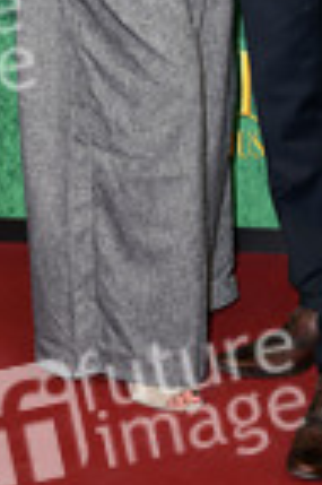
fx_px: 1883
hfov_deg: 9.8
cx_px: 230
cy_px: -98
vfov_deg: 14.2
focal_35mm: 140
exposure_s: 1/160
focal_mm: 50
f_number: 6.3
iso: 200
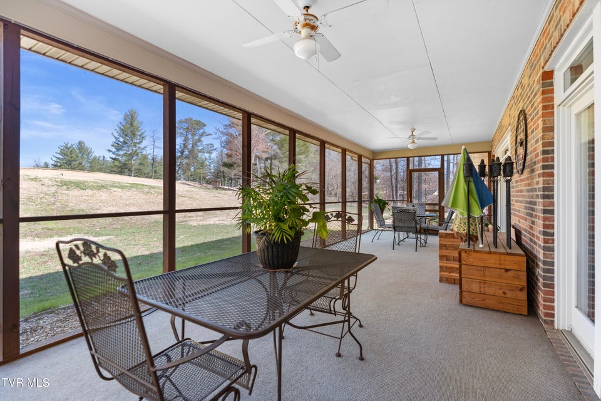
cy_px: 200
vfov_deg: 73.7
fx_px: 267
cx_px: 300
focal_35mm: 16
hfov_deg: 96.7
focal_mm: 16
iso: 250
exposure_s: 1/40
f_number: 2.8
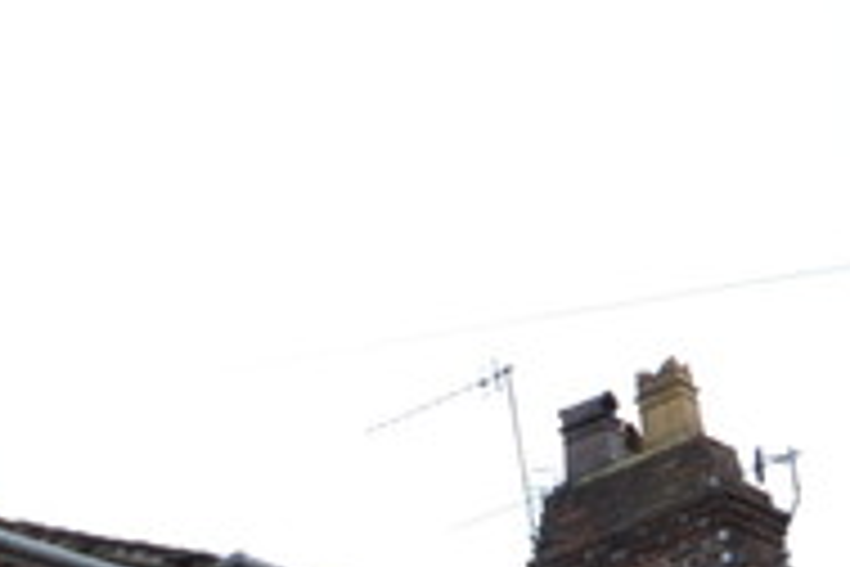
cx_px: -1219
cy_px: 1262
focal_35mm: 93
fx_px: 2204
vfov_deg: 12.3
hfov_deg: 14.2
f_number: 7.1
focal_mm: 11.5
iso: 400
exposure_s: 1/200
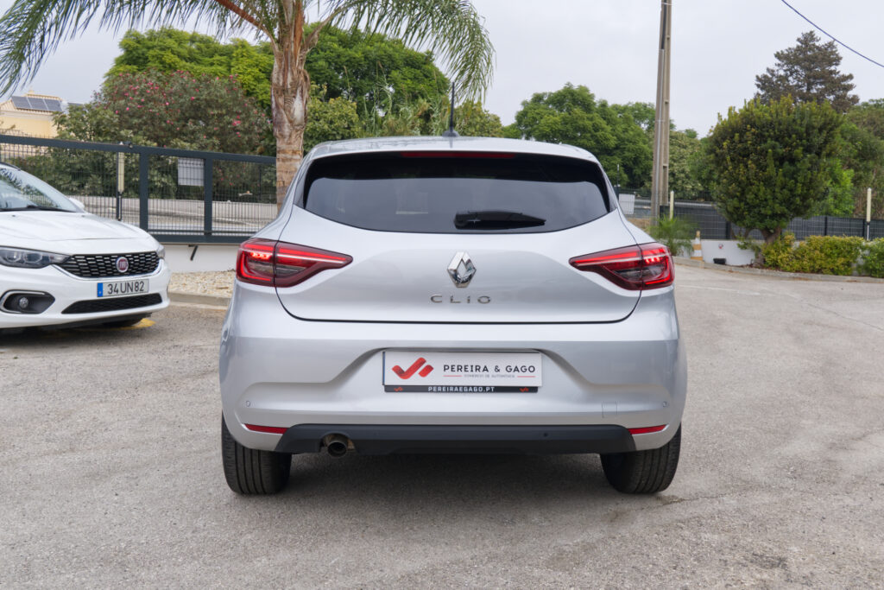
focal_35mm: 35
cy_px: 295
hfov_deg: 54.4
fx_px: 860
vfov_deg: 37.9
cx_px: 442
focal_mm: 23.5
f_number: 9
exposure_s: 1/125
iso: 160
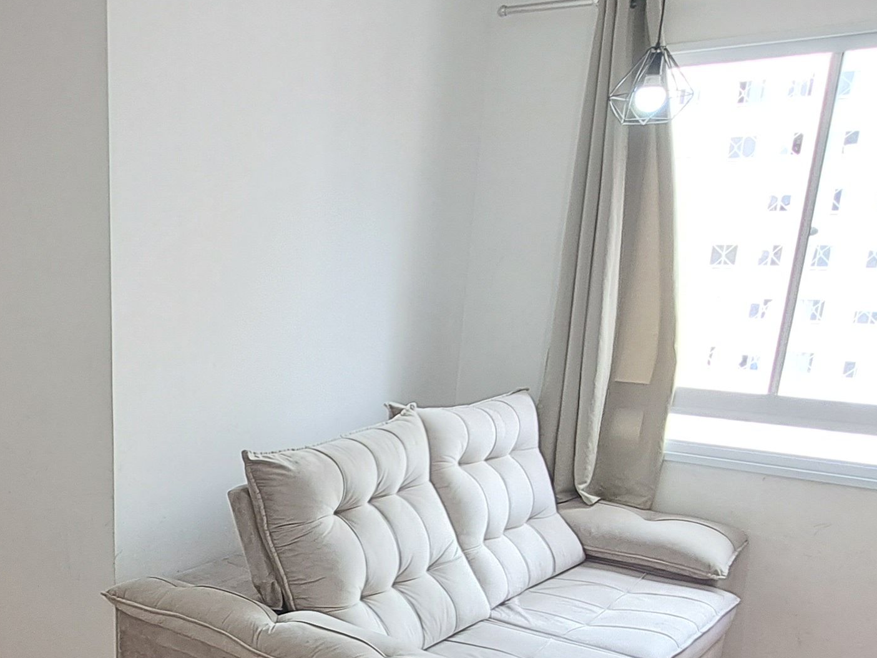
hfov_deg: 47.5
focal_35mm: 37
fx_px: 937
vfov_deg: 36.5
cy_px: 579
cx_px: 182
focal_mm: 1.74
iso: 50
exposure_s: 1/40
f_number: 2.2
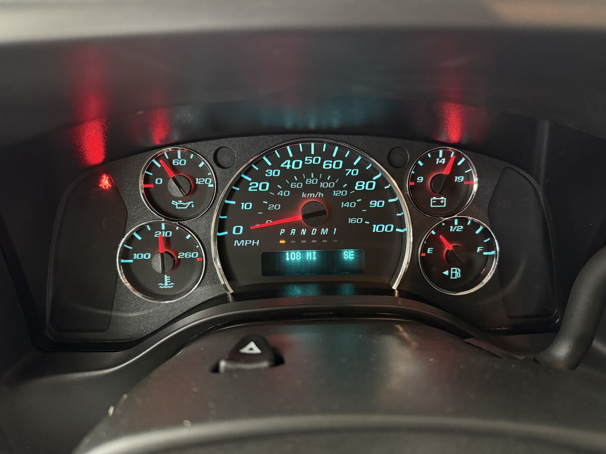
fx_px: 420
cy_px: 227
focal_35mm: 24
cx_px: 303
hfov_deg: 71.6
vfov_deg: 56.8
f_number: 1.78
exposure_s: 1/30
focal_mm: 6.76
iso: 800
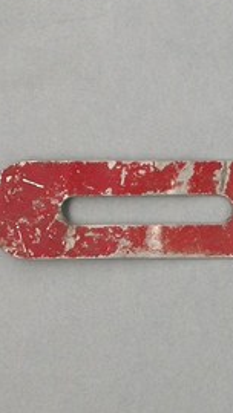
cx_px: 440
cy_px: 222
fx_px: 1811
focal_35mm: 165
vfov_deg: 13.0
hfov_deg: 7.1
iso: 100
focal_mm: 13.3
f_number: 4.5
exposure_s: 1/30
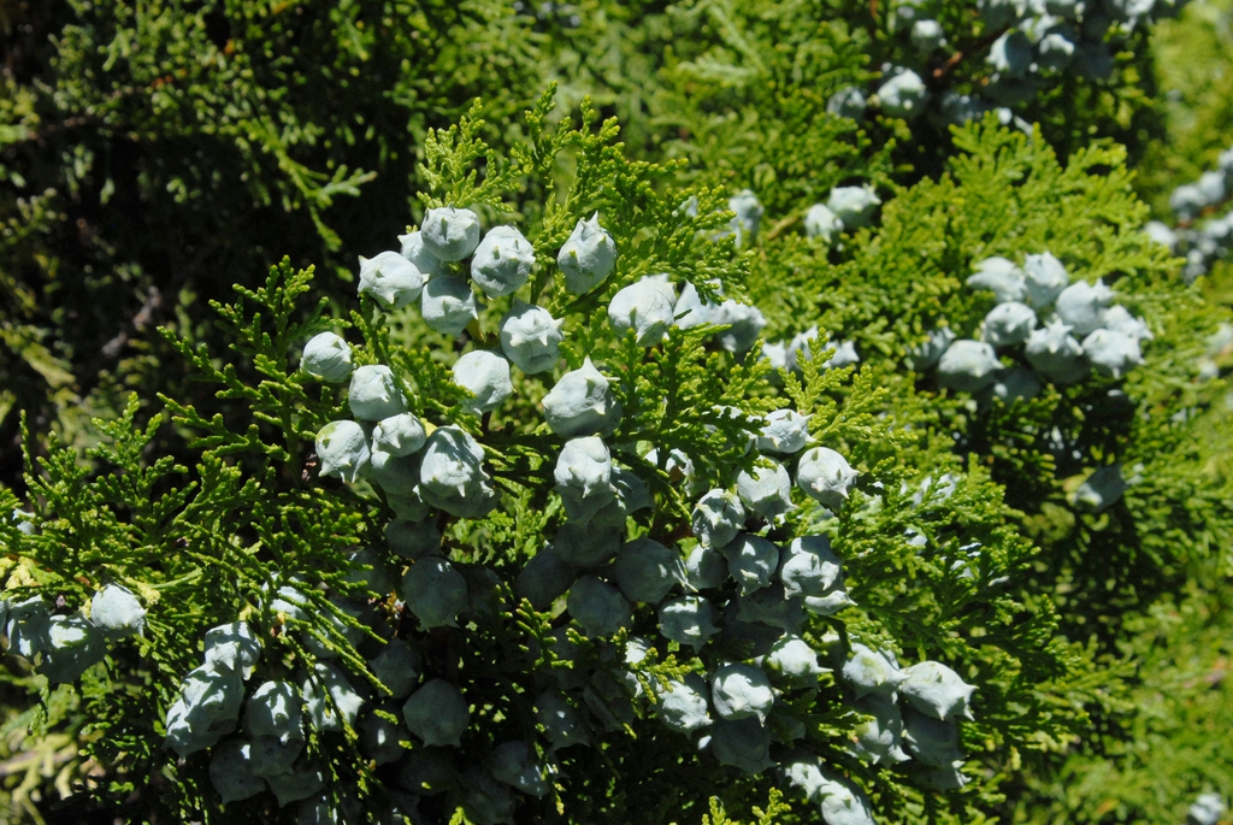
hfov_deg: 27.0
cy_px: 412
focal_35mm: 75
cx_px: 616
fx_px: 2571
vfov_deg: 18.2
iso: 400
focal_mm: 50
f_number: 11
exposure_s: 1/500
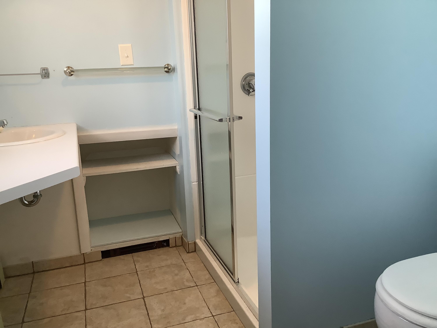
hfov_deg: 58.4
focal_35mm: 31
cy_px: 164
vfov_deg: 45.4
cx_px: 218
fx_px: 391
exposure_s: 1/60
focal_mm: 3.3
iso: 125
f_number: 2.4
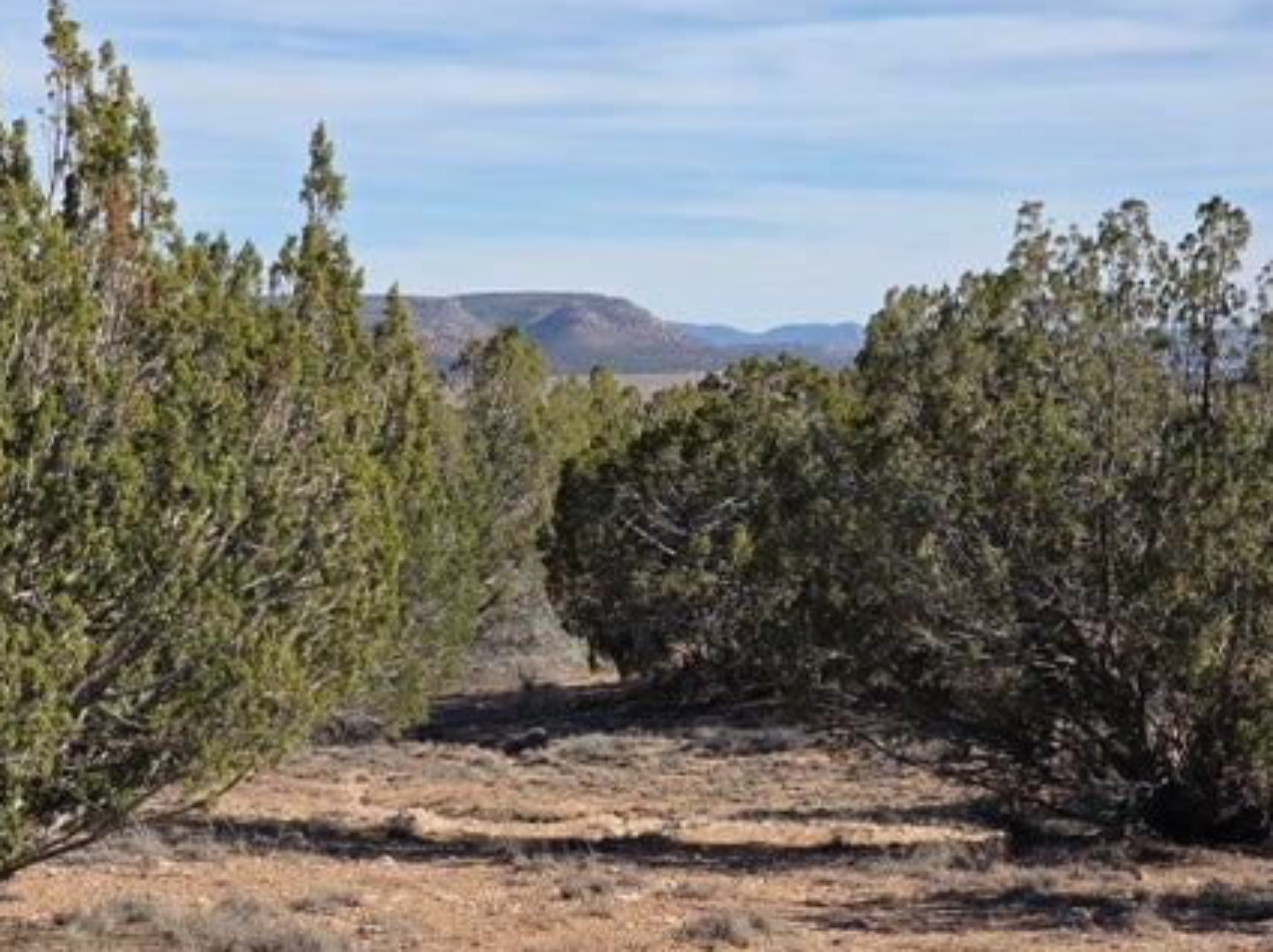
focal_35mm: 104
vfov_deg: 14.2
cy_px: 452
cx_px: 470
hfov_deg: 18.9
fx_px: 3821
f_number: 2.4
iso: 50
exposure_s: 1/2715
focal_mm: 7.9
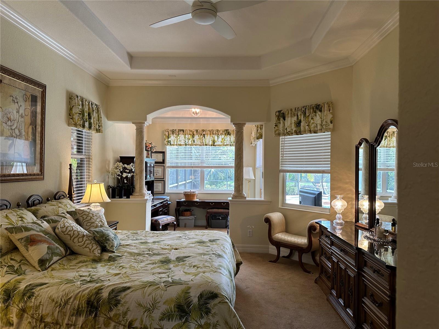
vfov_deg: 56.8
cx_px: 220
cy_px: 164
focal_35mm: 24
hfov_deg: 71.6
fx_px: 304
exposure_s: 1/60
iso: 125
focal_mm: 6.86
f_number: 1.78
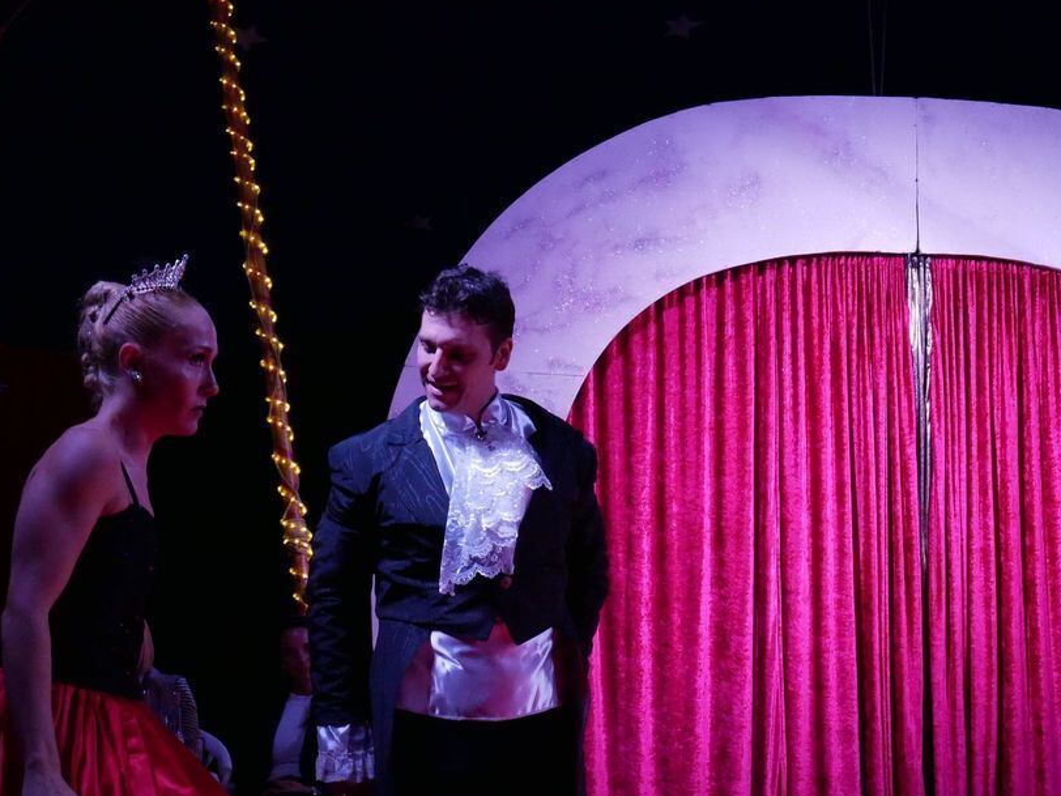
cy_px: 457
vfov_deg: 21.3
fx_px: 2115
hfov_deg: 28.1
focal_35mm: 69
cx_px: 431
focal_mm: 28
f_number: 5.5
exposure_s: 1/125
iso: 4000
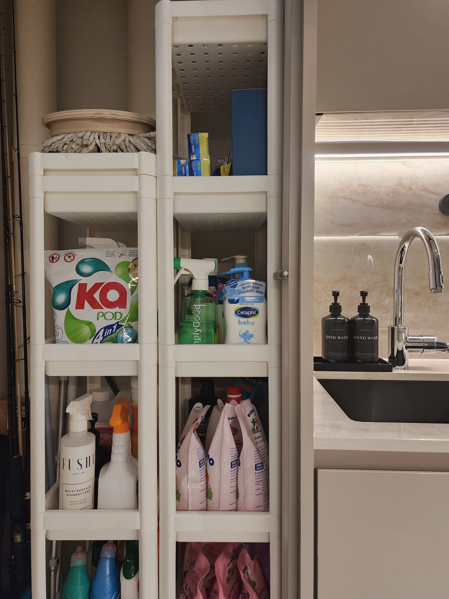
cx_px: 224
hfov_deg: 58.9
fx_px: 398
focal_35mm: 23
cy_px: 300
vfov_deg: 73.9
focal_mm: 6.4
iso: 500
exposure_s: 1/100
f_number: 1.8
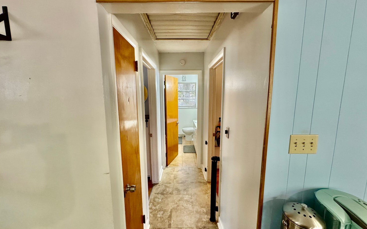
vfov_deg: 74.8
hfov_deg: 101.5
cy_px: 116
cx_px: 183
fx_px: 150
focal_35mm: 15
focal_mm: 2.22
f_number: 2.2
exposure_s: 1/57
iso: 320
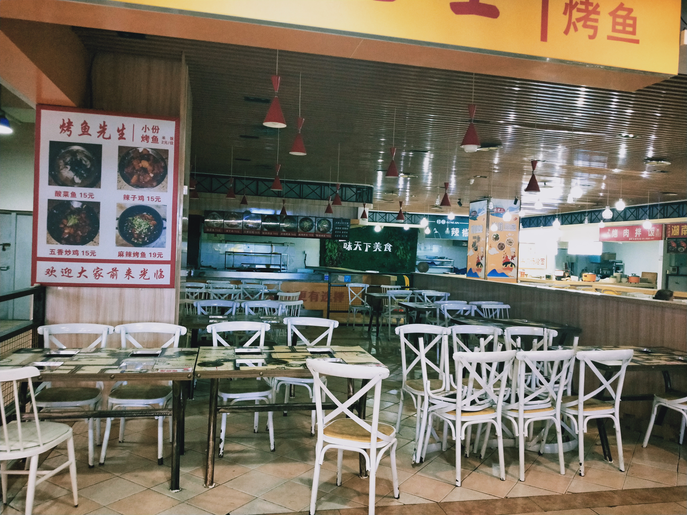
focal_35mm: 23
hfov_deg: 73.9
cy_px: 258
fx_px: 456
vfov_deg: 58.9
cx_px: 344
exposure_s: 1/33
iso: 546
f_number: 1.7
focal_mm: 3.99
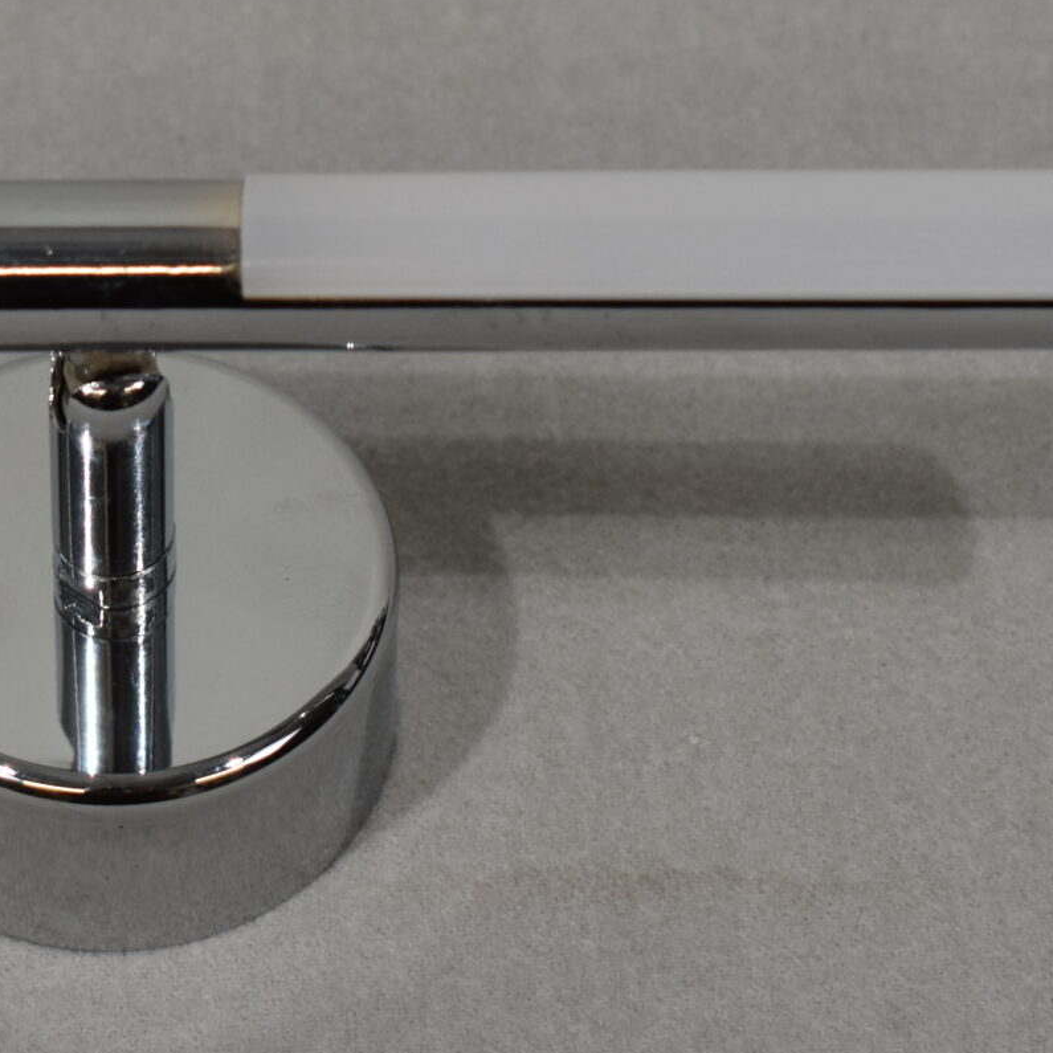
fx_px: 6780
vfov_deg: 8.9
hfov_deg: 8.9
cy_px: 232
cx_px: 356
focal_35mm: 197
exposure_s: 1/125
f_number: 5.6
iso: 400
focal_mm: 48
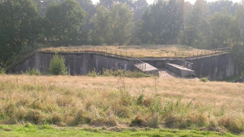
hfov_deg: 44.6
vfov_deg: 25.9
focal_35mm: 46
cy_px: 80
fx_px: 298
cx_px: 122
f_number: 5.7
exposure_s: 1/134
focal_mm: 8.7
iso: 50
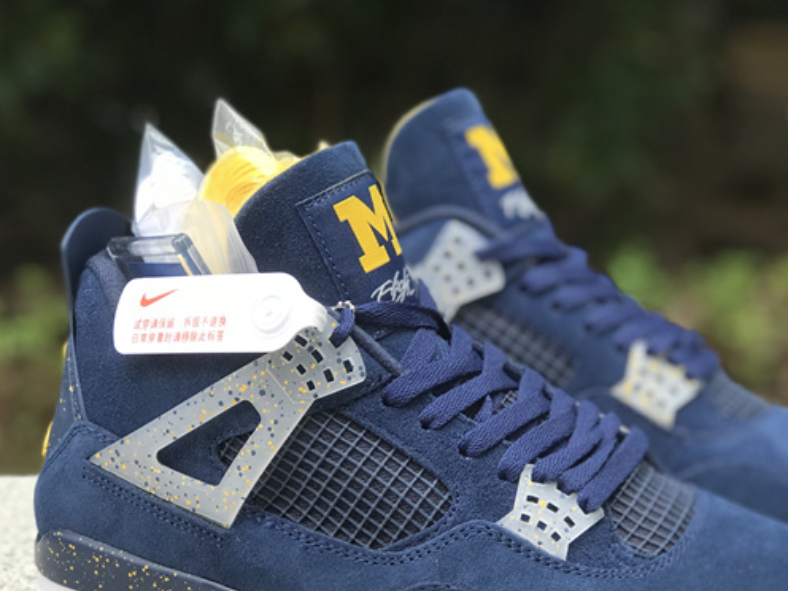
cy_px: 409
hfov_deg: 23.0
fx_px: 1935
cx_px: 489
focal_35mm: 85
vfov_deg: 17.3
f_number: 2.8
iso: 20
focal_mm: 6.6
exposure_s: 1/50
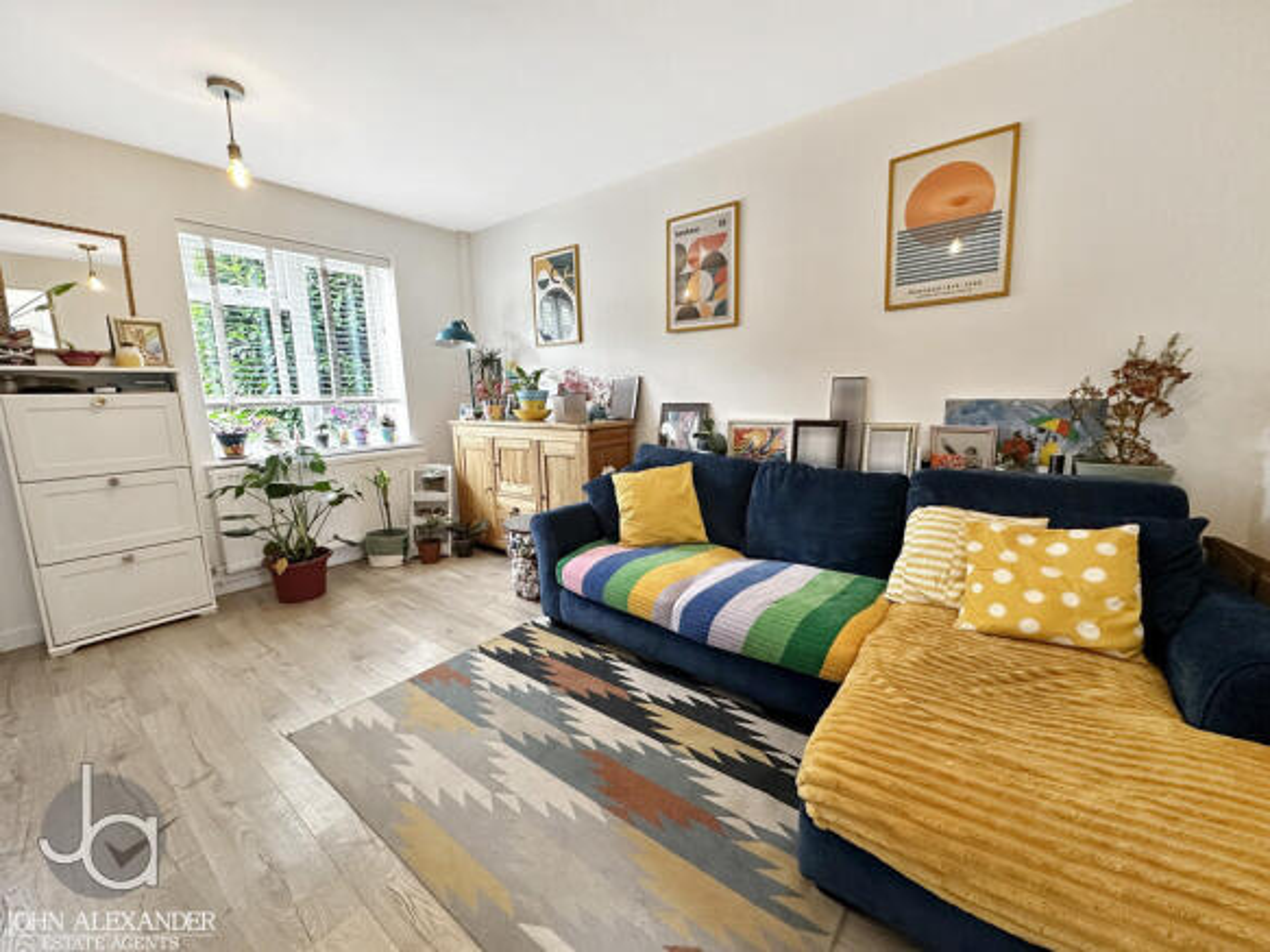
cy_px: 476
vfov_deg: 85.7
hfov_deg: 102.1
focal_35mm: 14
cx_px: 635
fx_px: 514
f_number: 2.2
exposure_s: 1/50
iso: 400
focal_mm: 2.22
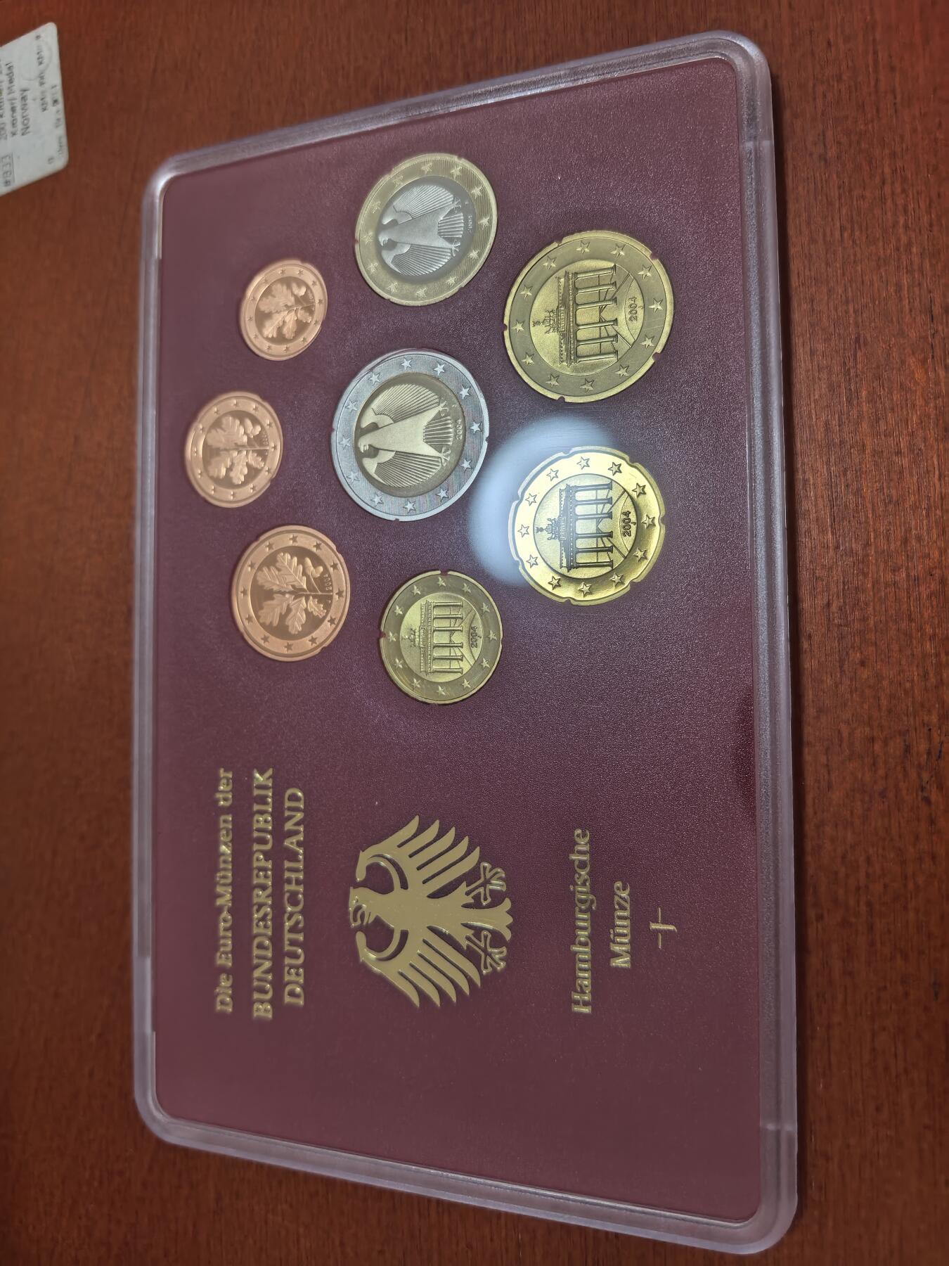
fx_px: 877
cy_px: 633
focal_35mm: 24
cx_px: 474
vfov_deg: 71.6
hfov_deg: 56.8
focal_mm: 5.75
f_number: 2
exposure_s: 1/100
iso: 160
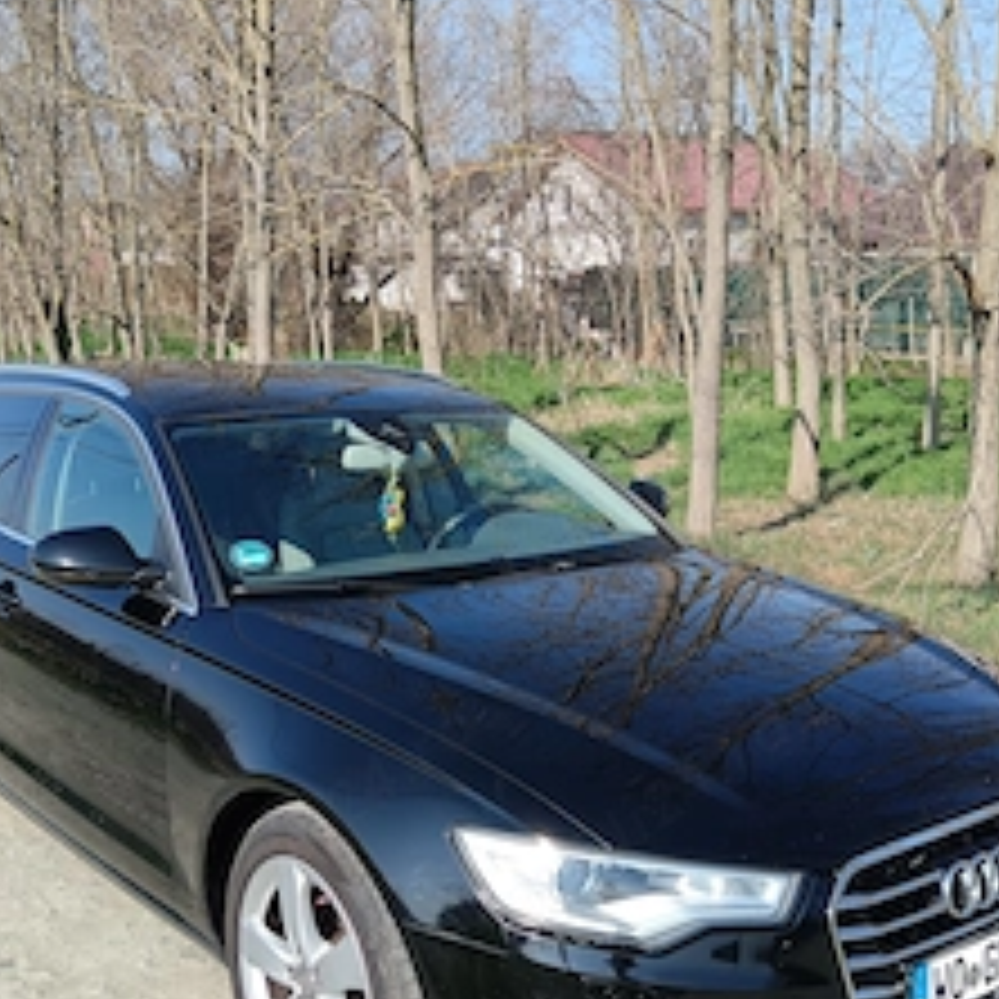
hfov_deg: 39.2
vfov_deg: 39.1
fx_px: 1404
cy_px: 549
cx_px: 486
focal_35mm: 43
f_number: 1.9
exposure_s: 1/496
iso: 100
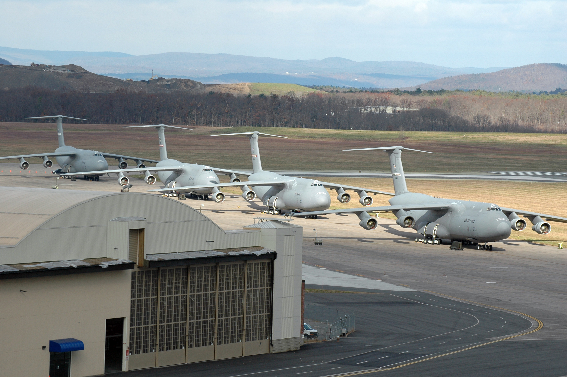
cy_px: 188
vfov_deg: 7.3
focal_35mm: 188
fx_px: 2950
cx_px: 284
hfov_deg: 11.0
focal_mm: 125
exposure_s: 1/800
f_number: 7.1
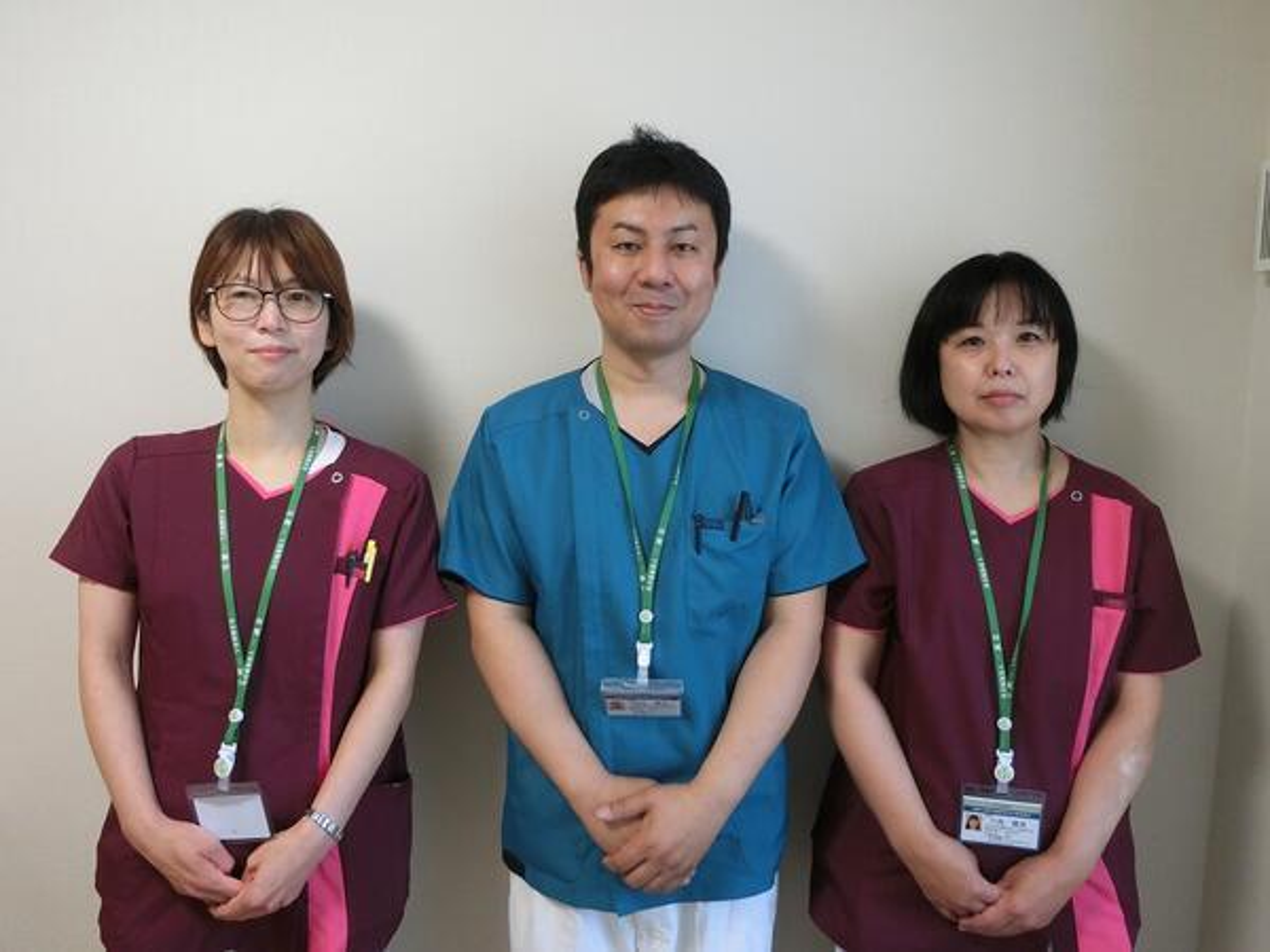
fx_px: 917
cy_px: 476
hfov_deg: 69.4
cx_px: 635
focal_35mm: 25
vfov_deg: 54.9
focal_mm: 4.5
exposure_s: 1/80
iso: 400
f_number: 3.5
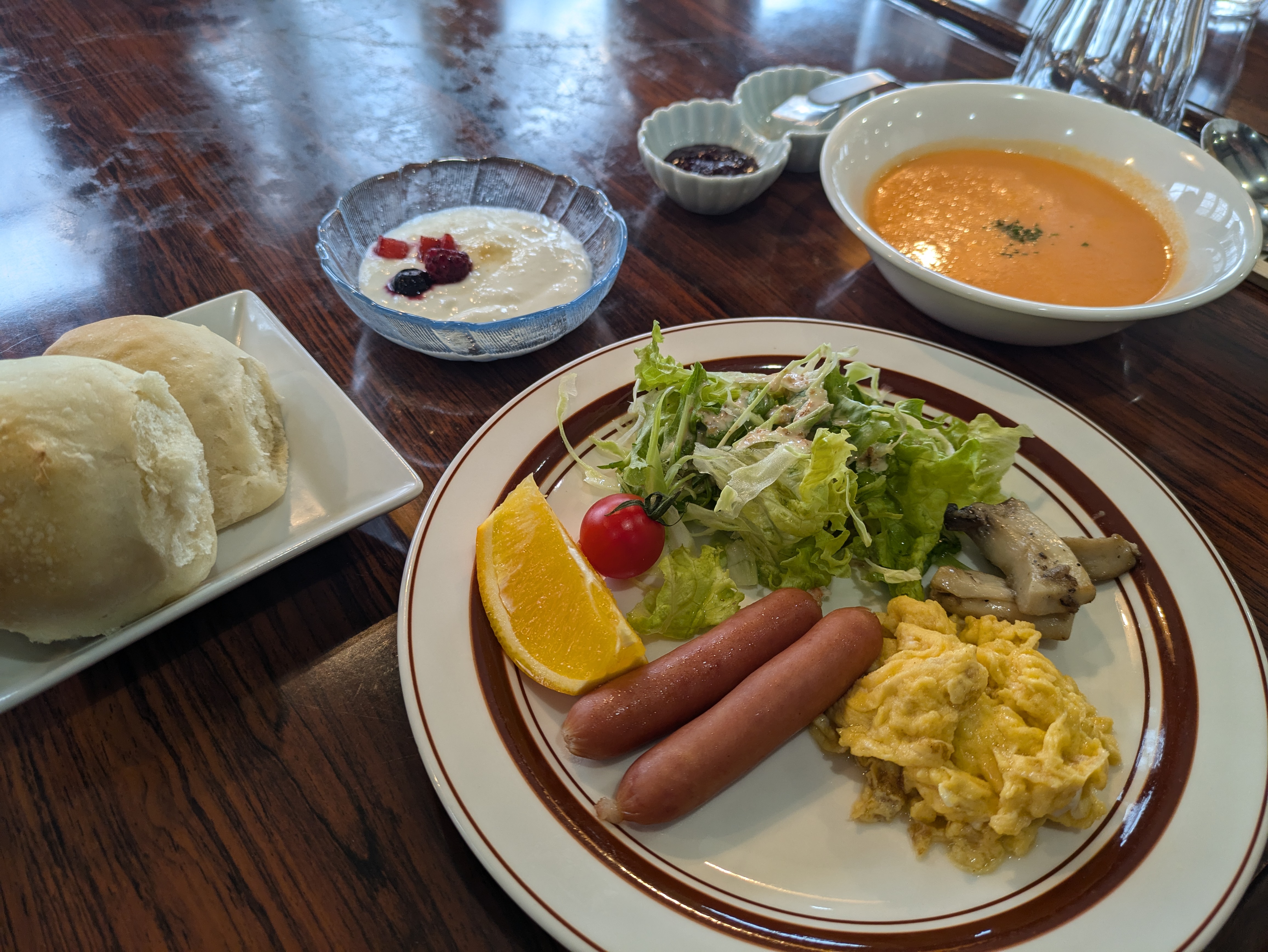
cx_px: 634
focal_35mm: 25
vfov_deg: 54.9
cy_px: 476
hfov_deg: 69.4
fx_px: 916
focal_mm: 5.43
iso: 149
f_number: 1.89
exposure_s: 1/50
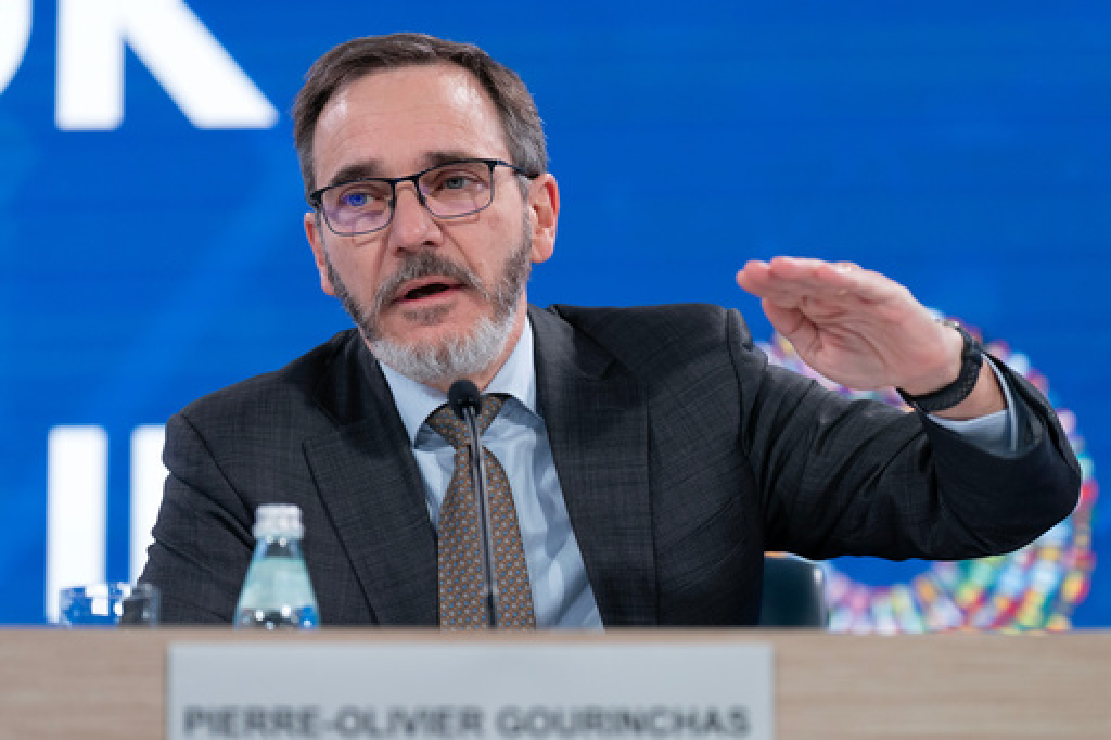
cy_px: 370
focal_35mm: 146
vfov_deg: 9.4
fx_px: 4504
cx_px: 556
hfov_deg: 14.1
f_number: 3.2
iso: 1250
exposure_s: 1/400
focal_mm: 146
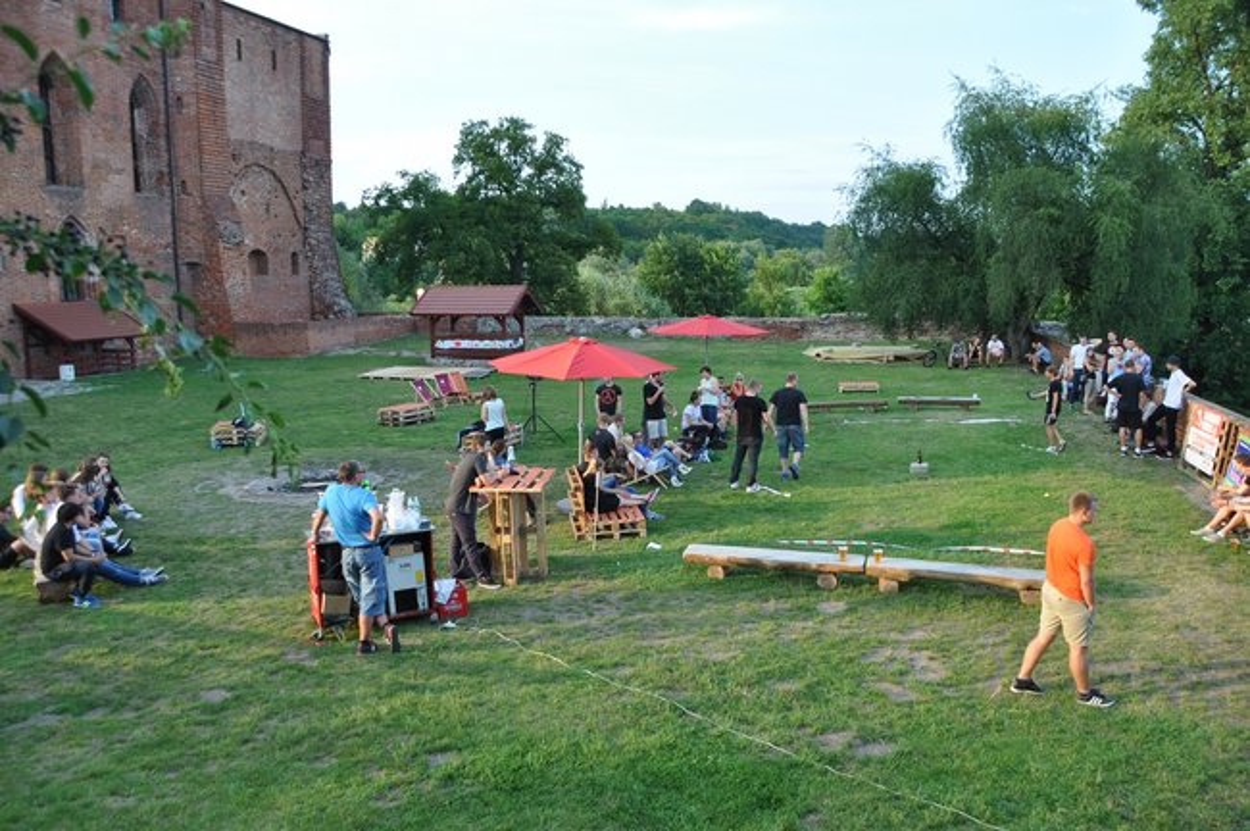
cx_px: 625
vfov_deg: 47.8
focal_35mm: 27
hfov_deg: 67.4
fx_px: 937
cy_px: 416
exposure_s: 1/160
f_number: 6.3
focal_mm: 18
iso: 200
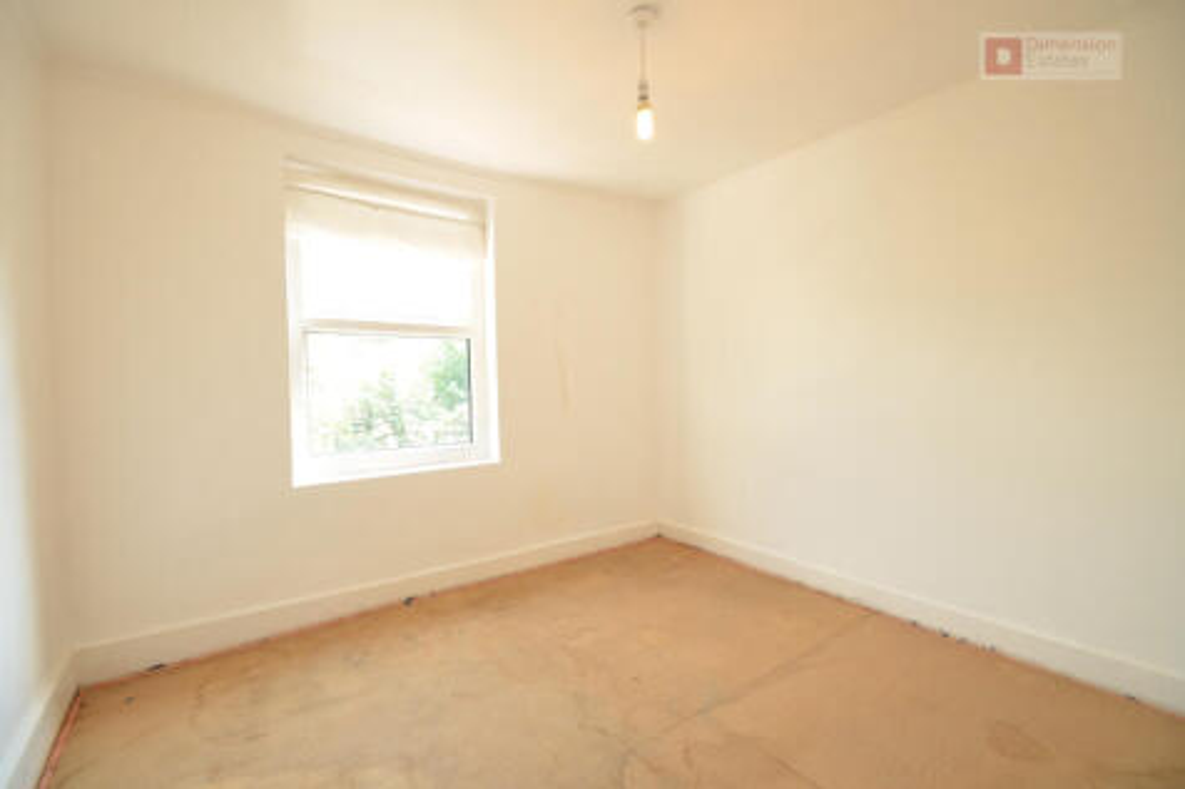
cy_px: 394
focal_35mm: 15
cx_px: 592
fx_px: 494
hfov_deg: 100.4
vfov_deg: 77.3
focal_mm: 10
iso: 200
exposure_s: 1/45
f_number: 3.5
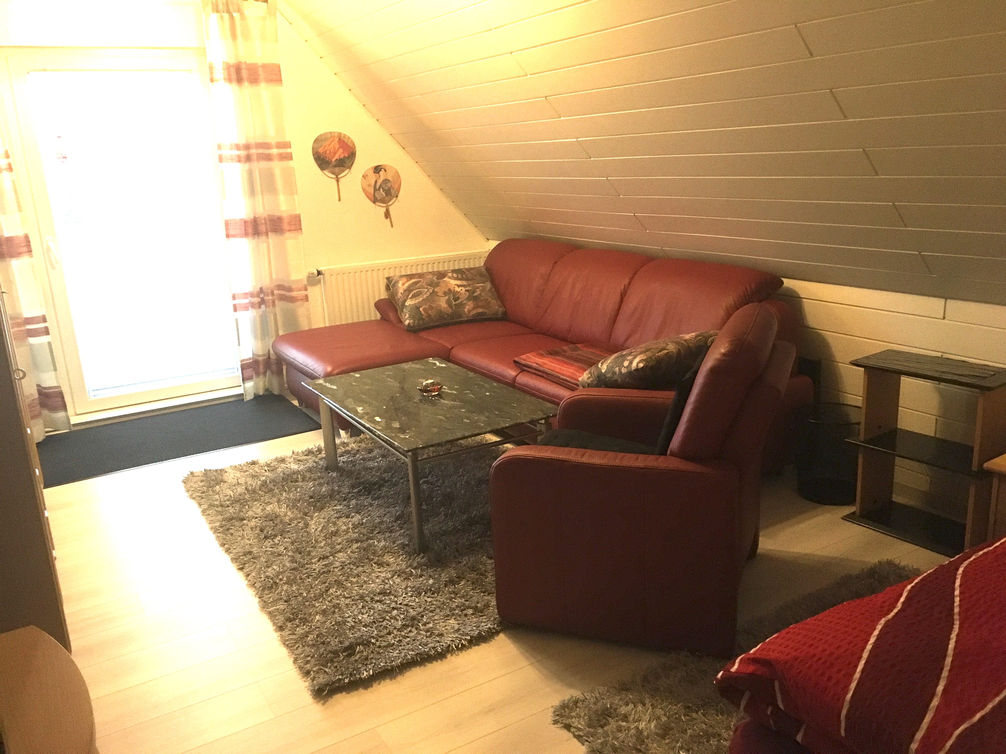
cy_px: 377
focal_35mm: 29
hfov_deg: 61.7
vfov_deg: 48.2
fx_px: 843
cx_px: 503
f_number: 2.2
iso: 200
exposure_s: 1/25
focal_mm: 4.15
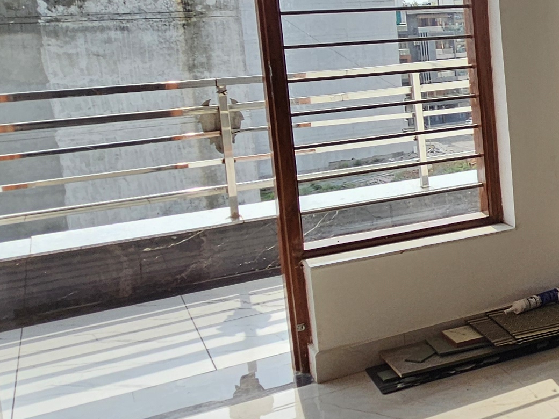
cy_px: 91
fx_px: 807
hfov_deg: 30.0
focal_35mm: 50
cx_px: 735
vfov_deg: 28.6
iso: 50
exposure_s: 1/1376
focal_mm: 2.2
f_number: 2.2
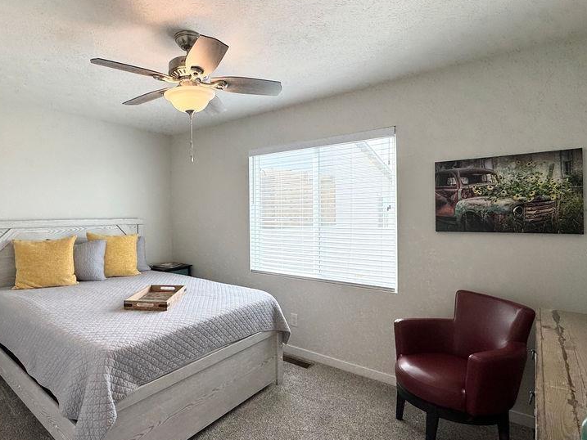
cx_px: 238
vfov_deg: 66.0
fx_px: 339
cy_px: 217
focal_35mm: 20
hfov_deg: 80.9
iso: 40
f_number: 2.2
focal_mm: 2.22
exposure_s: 1/228
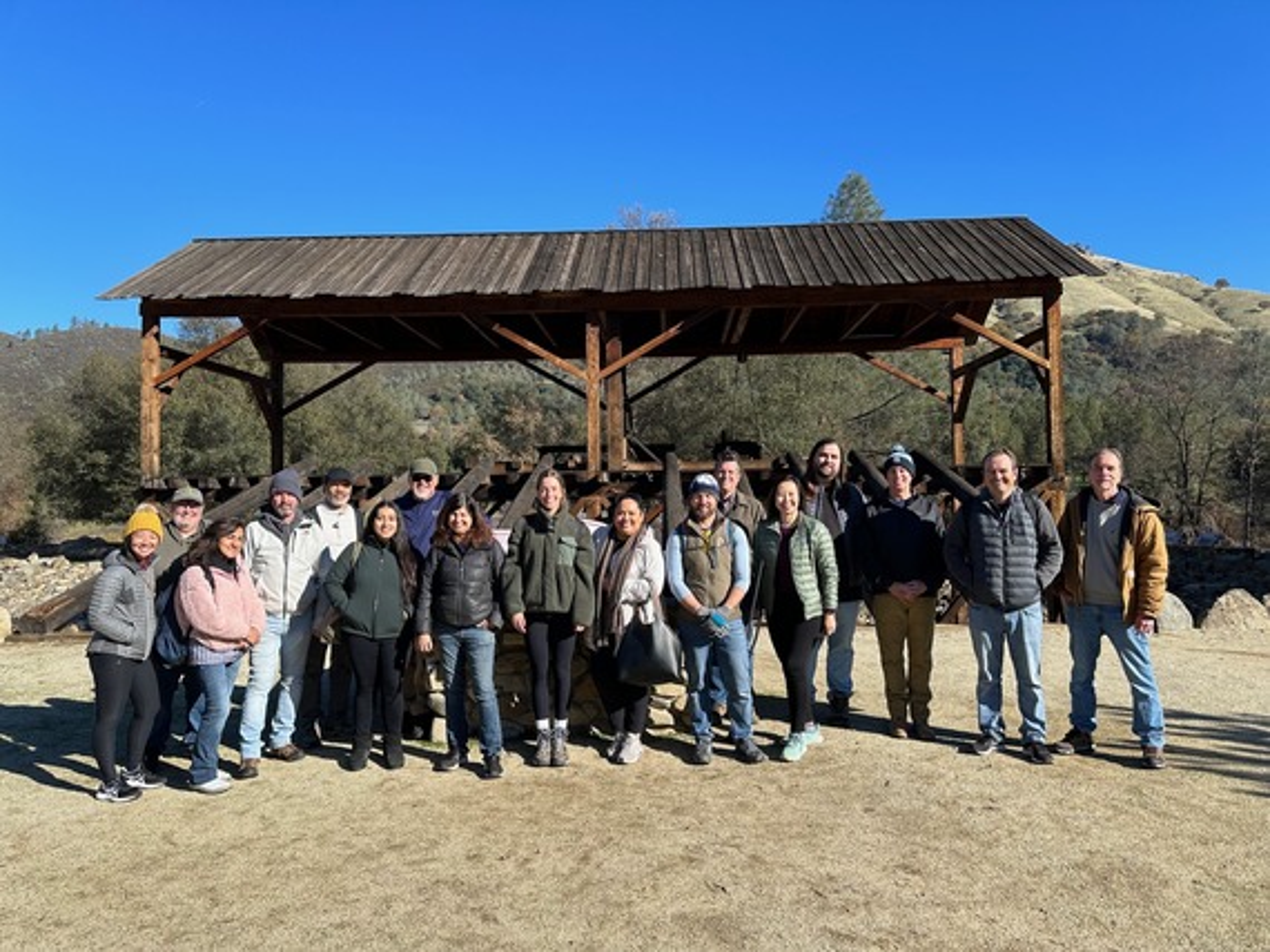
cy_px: 476
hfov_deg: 71.6
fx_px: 880
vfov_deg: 56.8
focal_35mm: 24
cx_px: 635
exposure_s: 1/2410
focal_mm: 6.86
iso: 80
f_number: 1.78
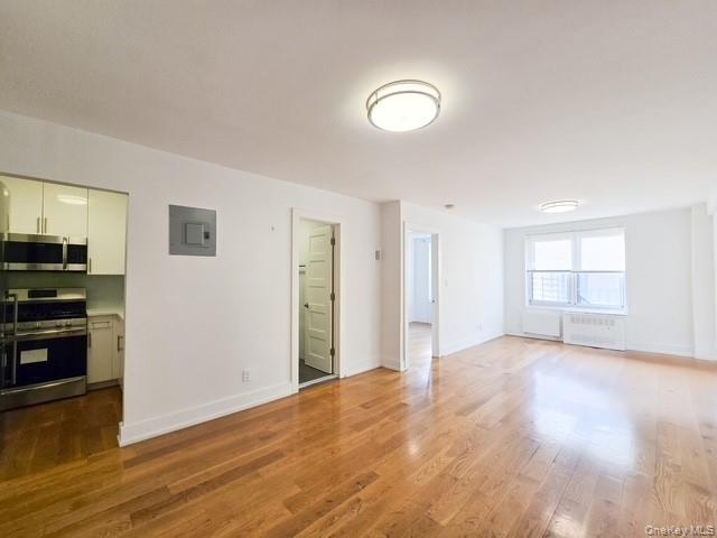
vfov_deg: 89.9
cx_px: 358
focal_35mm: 13
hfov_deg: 106.2
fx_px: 269
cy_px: 269
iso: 64
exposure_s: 1/120
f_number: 2.2
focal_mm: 2.2
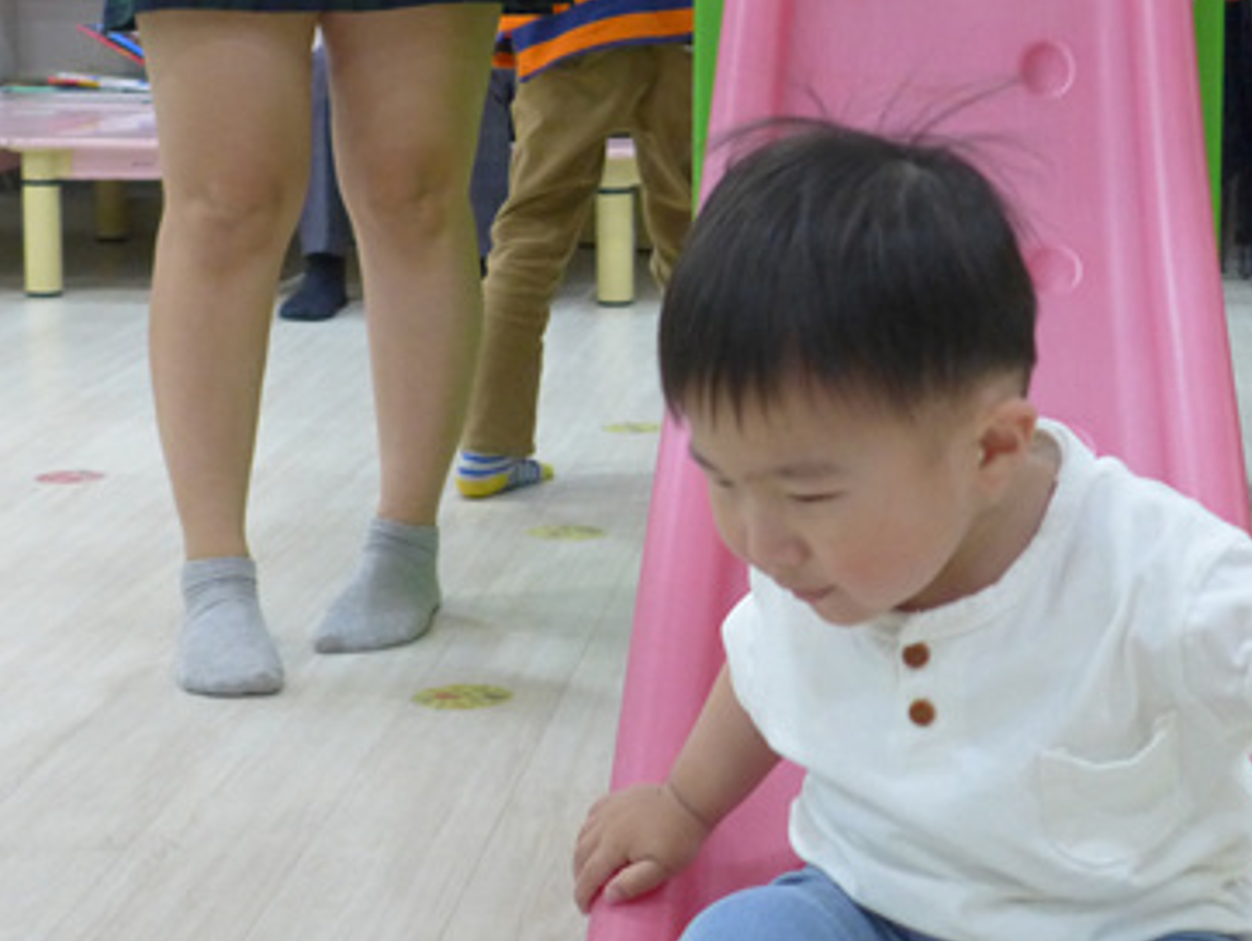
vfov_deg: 17.7
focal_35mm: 83
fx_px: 3004
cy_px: 304
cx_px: 906
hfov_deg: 23.4
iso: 640
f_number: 1.8
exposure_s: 1/320
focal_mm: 9.2
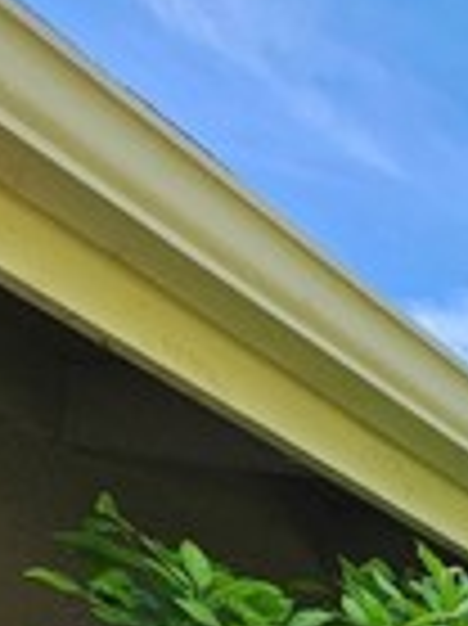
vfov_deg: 20.0
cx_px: 846
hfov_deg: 18.8
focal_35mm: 60
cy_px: 1198
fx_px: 1083
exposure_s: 1/614
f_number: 2.2
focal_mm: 2.2
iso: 50
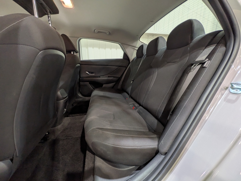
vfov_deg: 85.7
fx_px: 97
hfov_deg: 102.1
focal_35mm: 14
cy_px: 90
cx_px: 120
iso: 81
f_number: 2.2
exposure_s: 1/33.3
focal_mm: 1.83
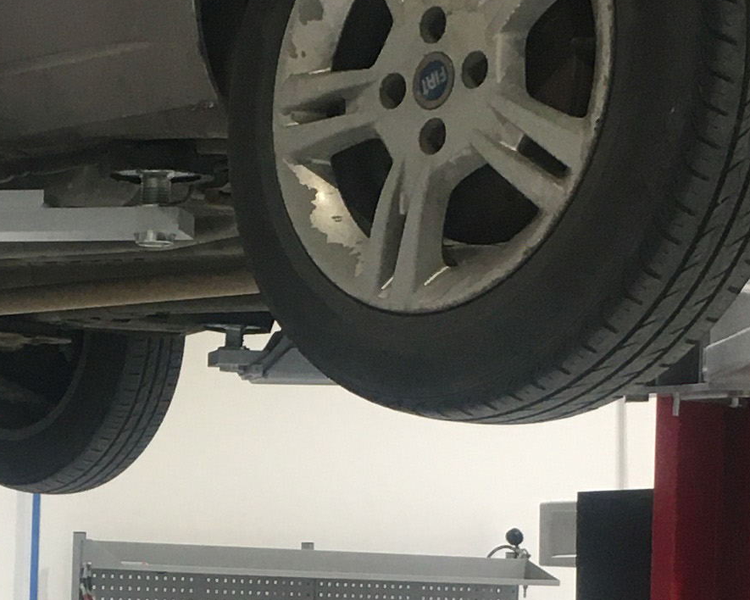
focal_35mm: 129
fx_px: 2863
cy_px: 611
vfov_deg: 11.8
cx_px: -78
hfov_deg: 14.6
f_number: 2.2
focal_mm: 4.15
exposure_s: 1/33
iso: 50
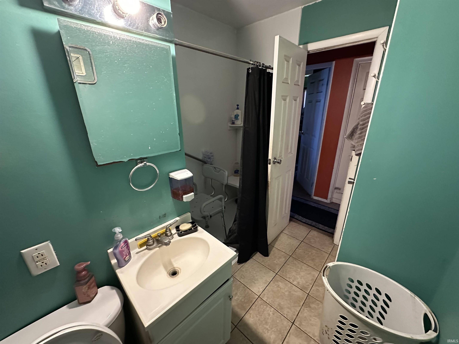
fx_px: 186
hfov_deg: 102.1
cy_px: 172
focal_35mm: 14
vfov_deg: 85.7
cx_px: 230
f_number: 2.2
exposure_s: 1/40
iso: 1000
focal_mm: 2.22
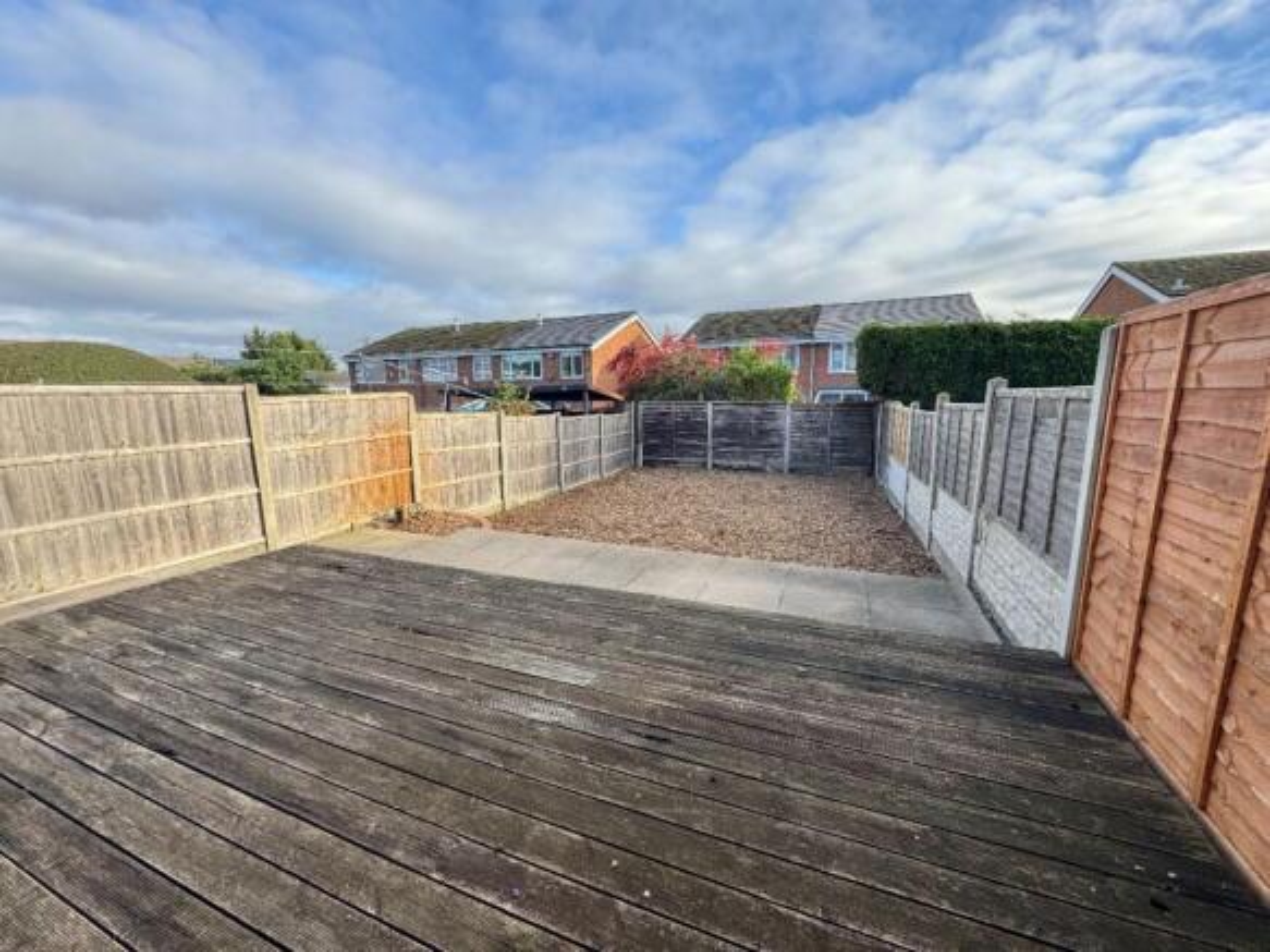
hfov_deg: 102.1
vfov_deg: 85.7
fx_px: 514
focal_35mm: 14
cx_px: 635
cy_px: 476
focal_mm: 2.22
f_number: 2.2
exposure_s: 1/525
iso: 40
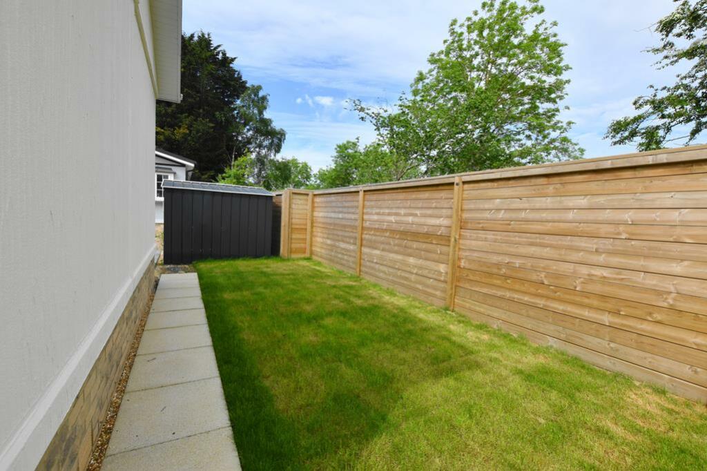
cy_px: 236
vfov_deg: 77.3
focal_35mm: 15
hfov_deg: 100.4
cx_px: 354
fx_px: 294
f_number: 8
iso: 100
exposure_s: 1/250
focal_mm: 10
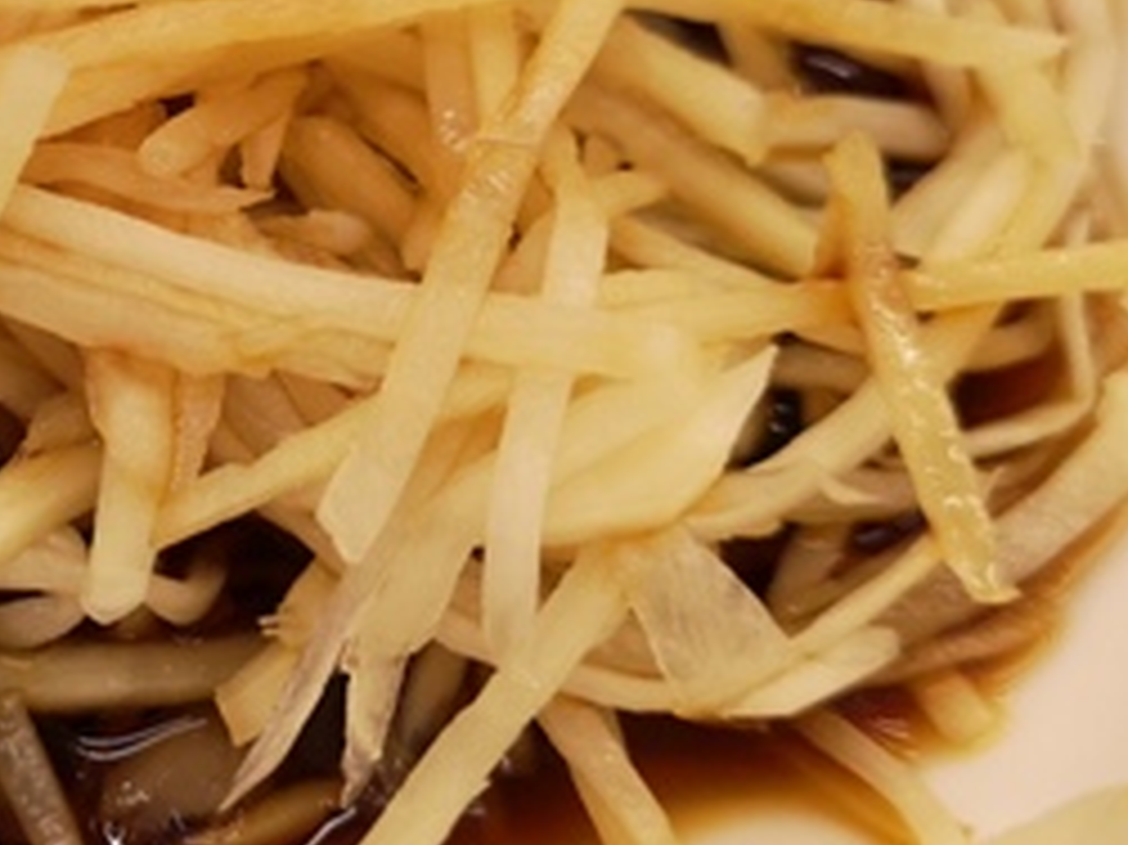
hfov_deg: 22.0
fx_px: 2801
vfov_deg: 17.1
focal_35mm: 86
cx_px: 27
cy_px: 252
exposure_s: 1/50
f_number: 1.8
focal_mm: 3.95
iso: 100
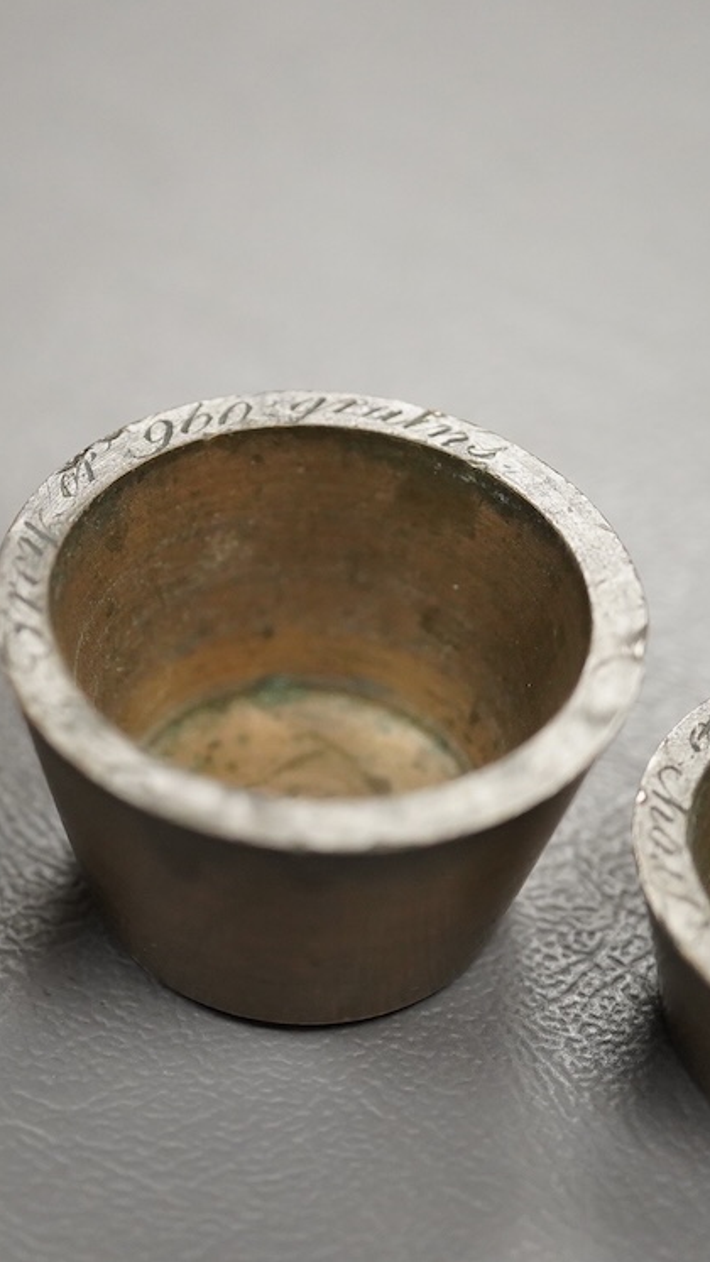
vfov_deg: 29.8
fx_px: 2377
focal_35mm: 71
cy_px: 630
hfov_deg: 16.9
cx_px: 216
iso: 2500
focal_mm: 30
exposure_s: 1/400
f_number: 3.5
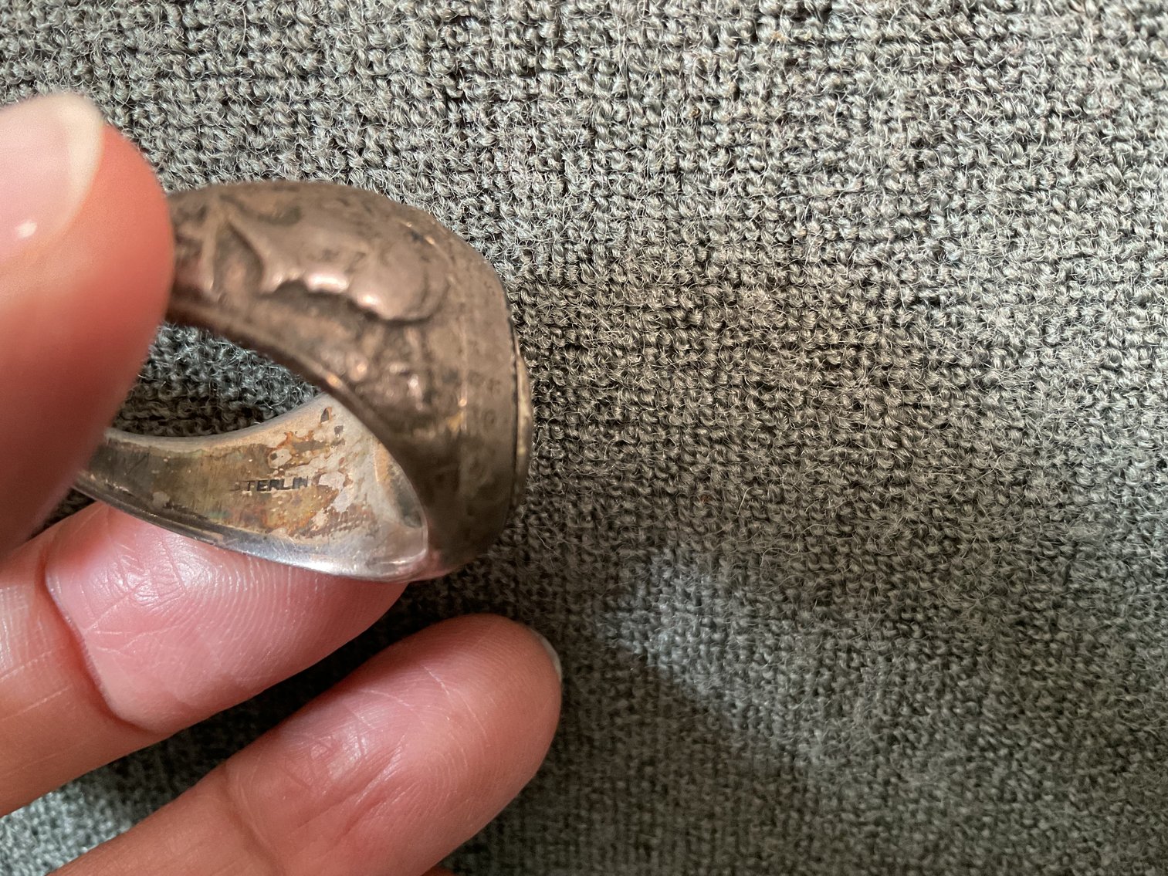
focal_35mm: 29
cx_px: 584
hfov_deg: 61.7
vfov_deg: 48.2
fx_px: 979
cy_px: 438
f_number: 1.8
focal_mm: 3
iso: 200
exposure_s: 1/60
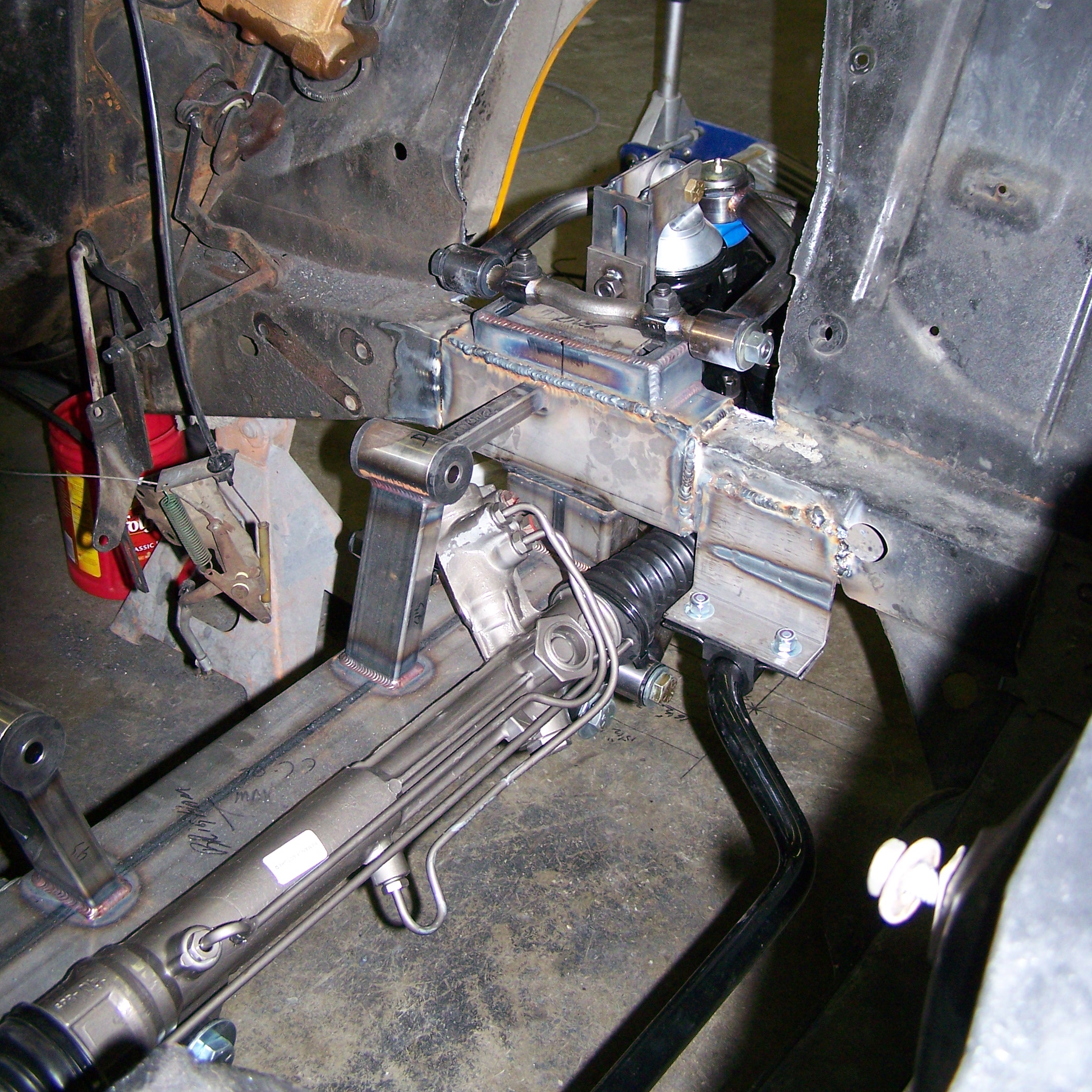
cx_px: 544
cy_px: 419
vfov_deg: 37.4
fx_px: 1606
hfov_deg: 37.6
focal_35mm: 45
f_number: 2.8
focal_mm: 6.3
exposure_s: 1/60
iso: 160
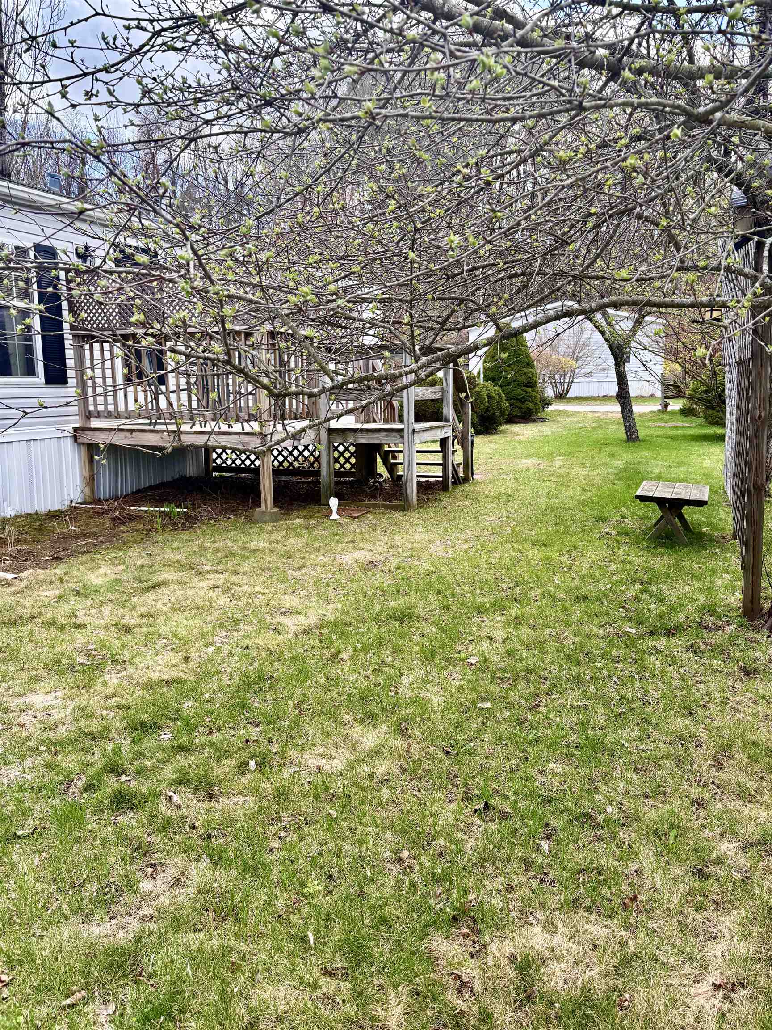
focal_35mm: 26
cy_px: 515
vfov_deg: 67.3
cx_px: 386
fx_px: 773
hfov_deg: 53.1
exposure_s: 1/756
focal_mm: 5.96
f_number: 1.6
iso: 64
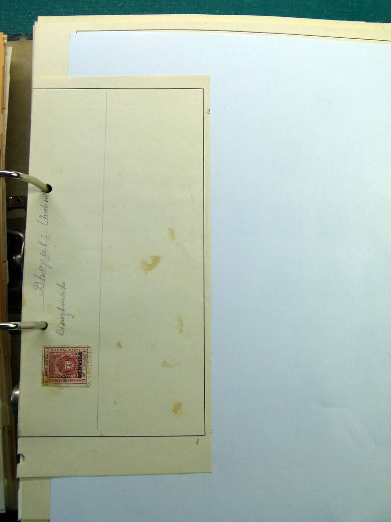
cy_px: 261
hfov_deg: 40.7
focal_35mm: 35
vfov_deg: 52.6
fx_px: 527
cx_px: 196
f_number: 4
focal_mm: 6.3
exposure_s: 1/100
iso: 100
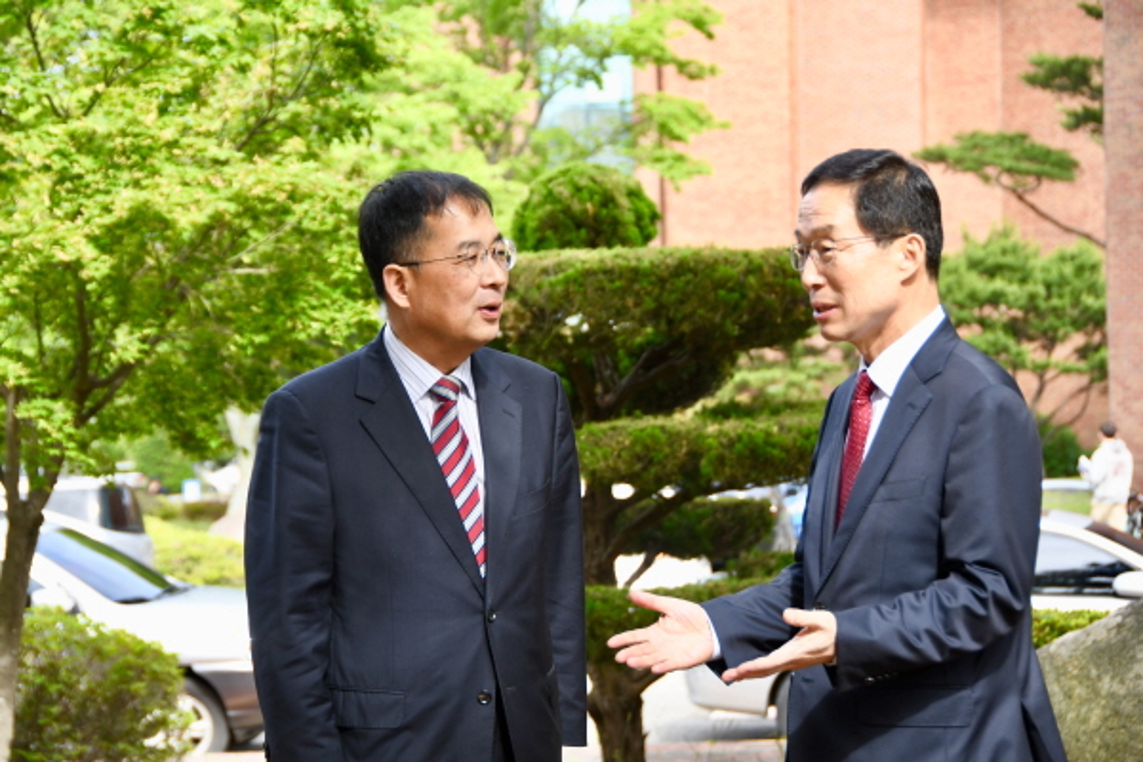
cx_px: 572
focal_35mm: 112
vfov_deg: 12.2
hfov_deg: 18.3
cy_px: 381
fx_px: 3556
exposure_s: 1/320
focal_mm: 75
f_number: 5
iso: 250
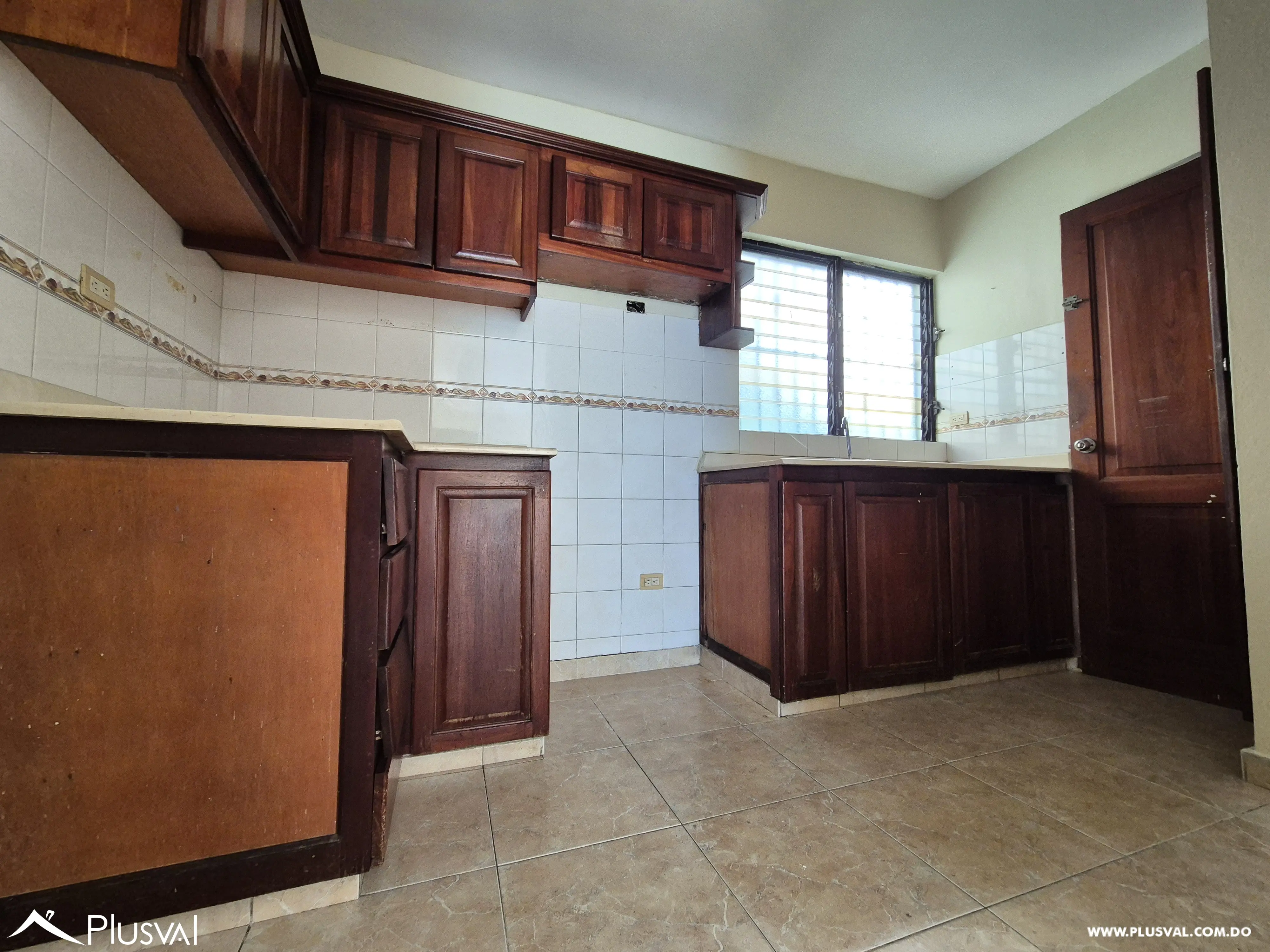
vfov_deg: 89.9
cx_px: 635
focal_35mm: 13
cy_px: 476
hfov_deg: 106.2
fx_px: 477
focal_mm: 2.2
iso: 200
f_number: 2.2
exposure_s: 1/60
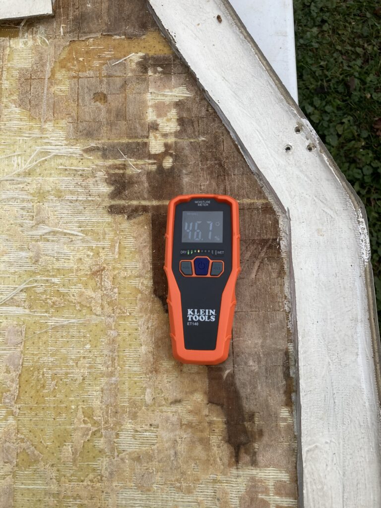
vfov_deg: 63.4
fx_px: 411
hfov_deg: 49.7
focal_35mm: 28
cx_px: 190
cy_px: 254
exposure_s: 1/393
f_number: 1.8
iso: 20
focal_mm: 3.99
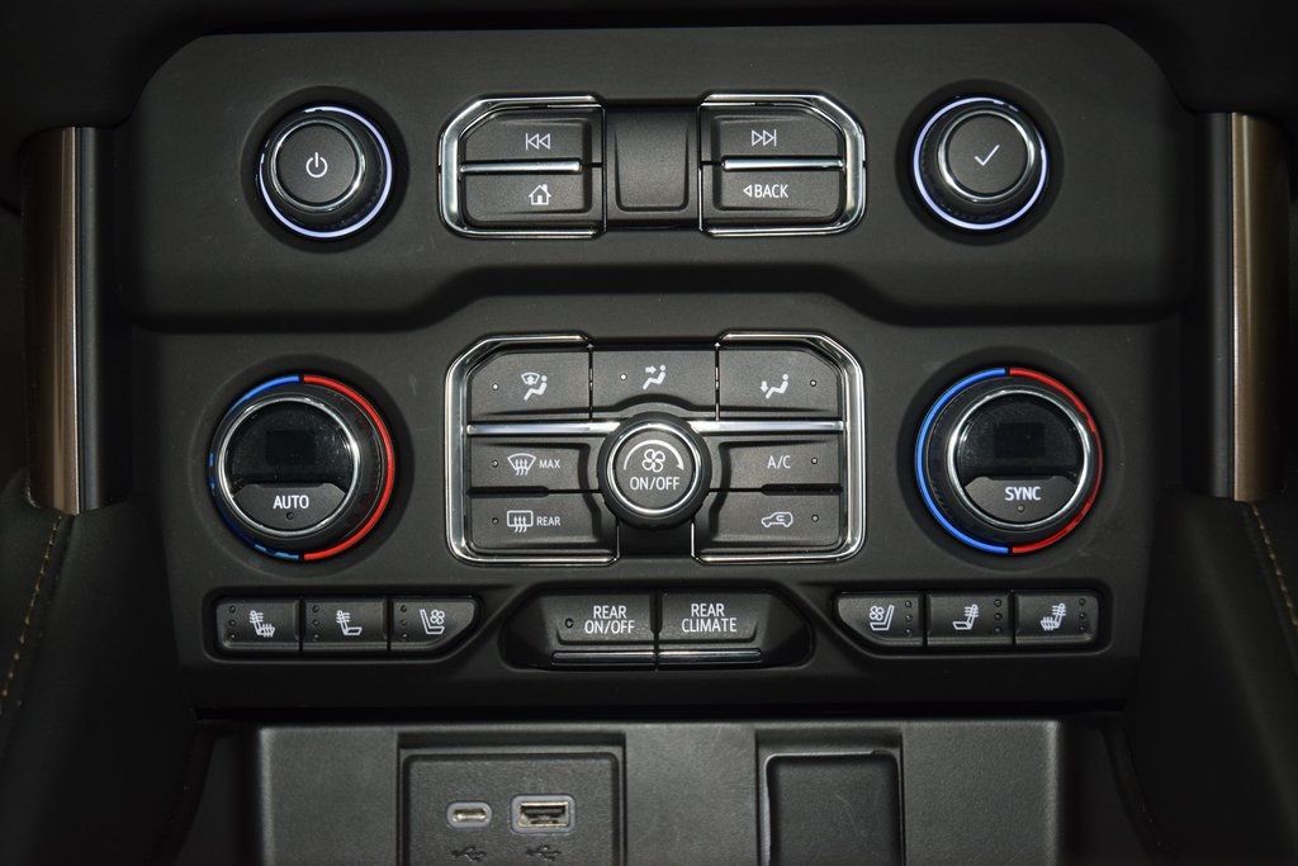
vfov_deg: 22.6
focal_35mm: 60
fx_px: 2163
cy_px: 433
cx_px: 649
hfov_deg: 33.4
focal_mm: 40
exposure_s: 1/30
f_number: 4.2
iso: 1000
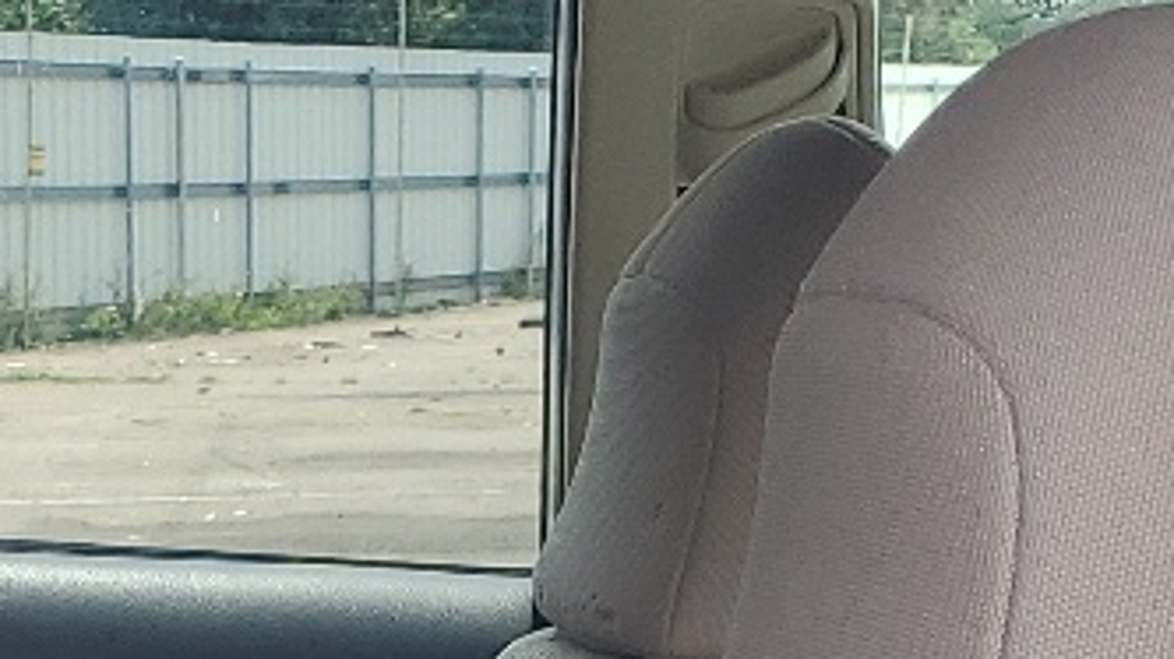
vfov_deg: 8.0
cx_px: -145
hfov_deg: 15.3
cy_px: 1720
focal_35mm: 136
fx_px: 4232
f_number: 1.5
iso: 50
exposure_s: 1/625
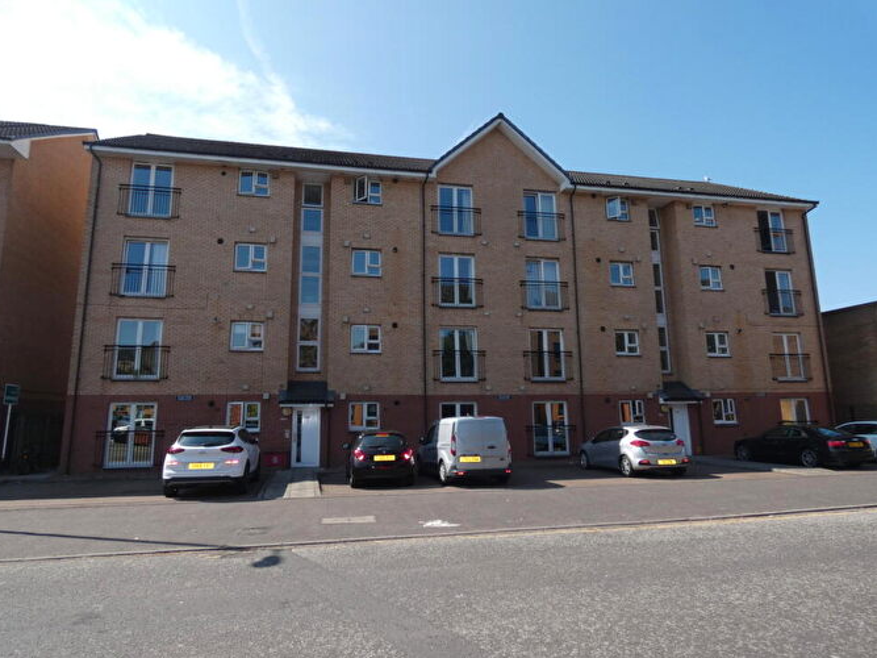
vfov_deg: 63.4
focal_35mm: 21
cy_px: 323
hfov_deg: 79.0
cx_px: 426
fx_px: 532
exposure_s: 1/1000
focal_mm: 3.6
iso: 80
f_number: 2.8
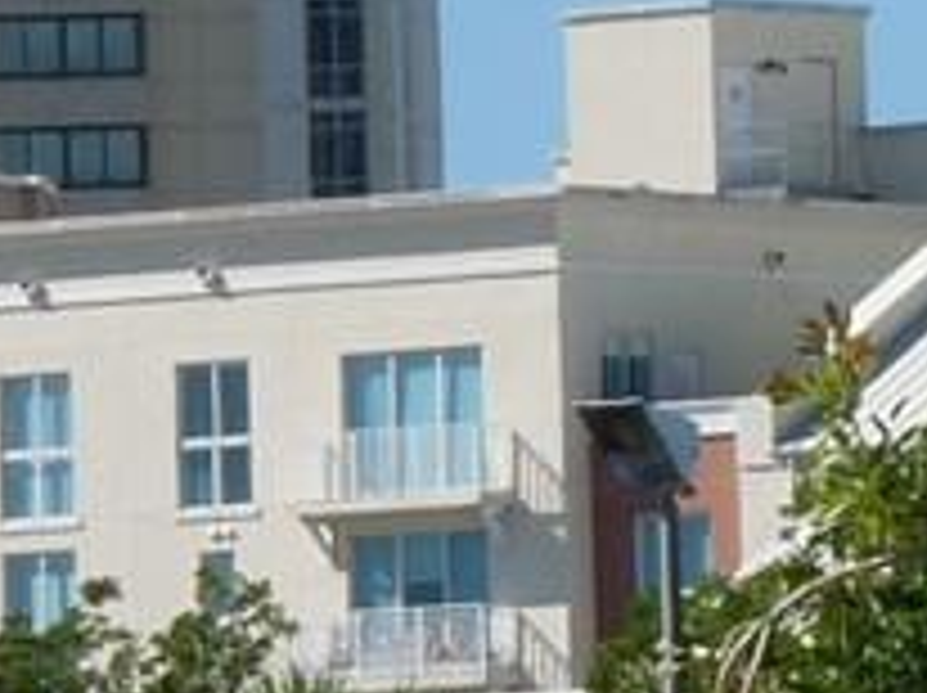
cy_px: -1372
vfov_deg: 1.6
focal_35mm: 949
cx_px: 1328
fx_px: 25384
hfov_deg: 2.1
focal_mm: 21.6
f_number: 6.3
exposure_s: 1/500
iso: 100
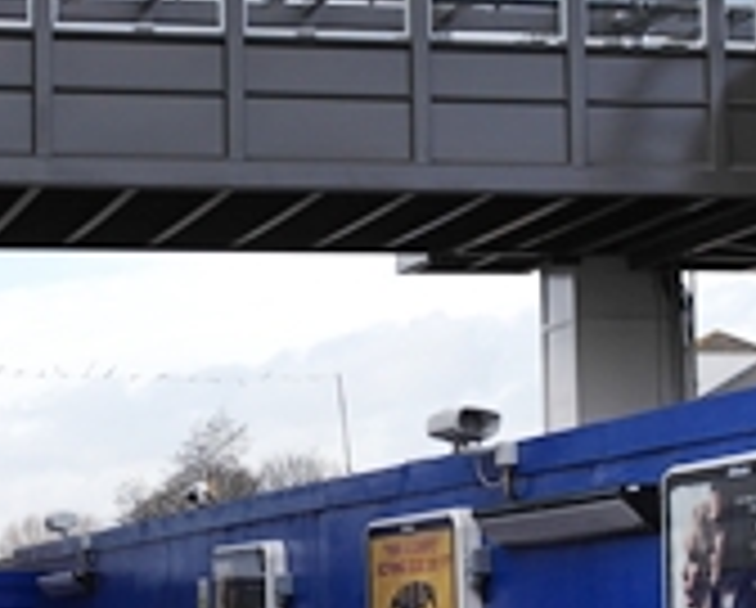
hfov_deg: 16.3
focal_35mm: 117
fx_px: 2622
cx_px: 216
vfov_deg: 13.2
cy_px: 363
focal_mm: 20
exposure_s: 1/160
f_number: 5
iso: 100
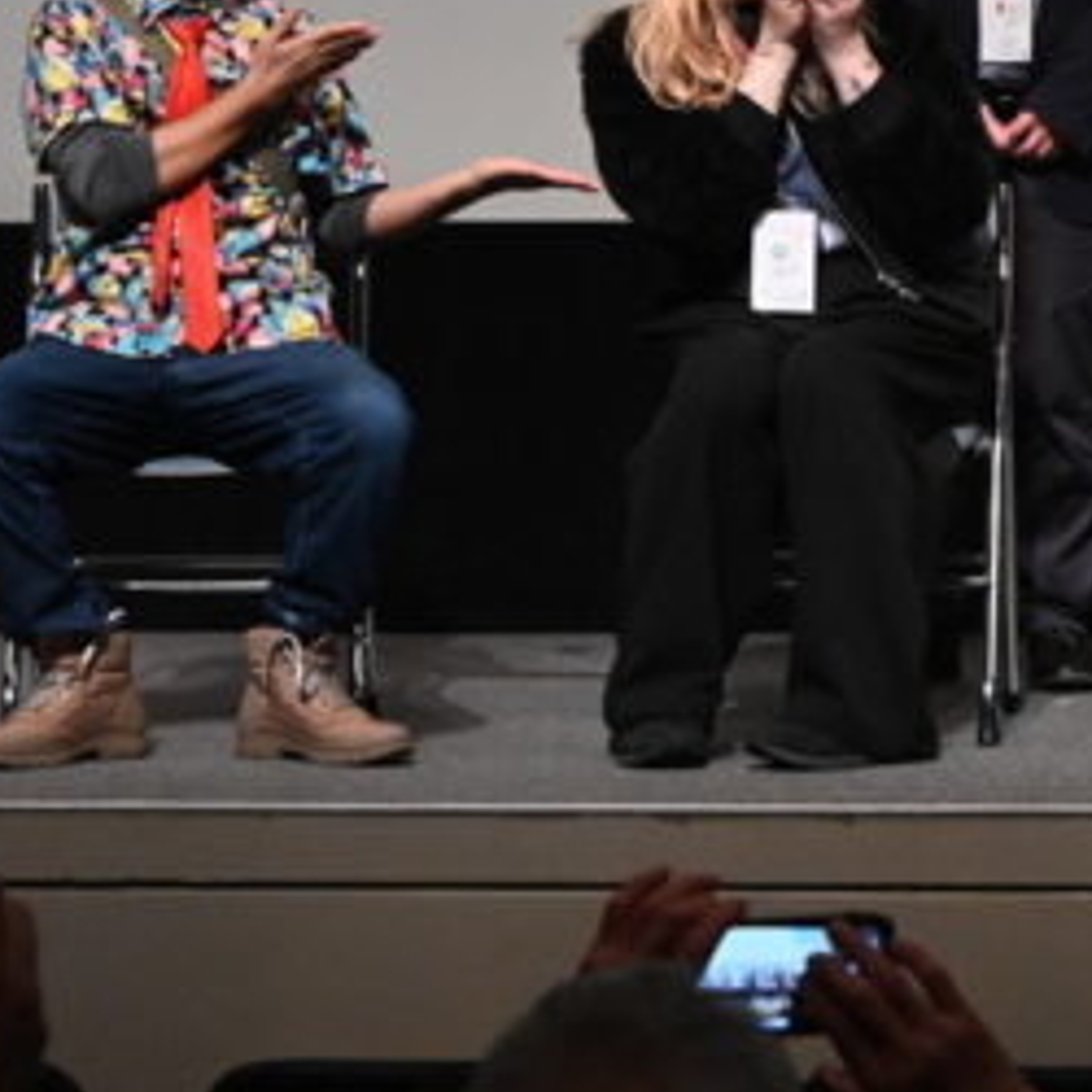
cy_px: 225
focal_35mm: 155
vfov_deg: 11.2
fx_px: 5532
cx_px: 1254
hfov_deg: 11.1
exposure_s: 1/160
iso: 6400
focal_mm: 65
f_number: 8
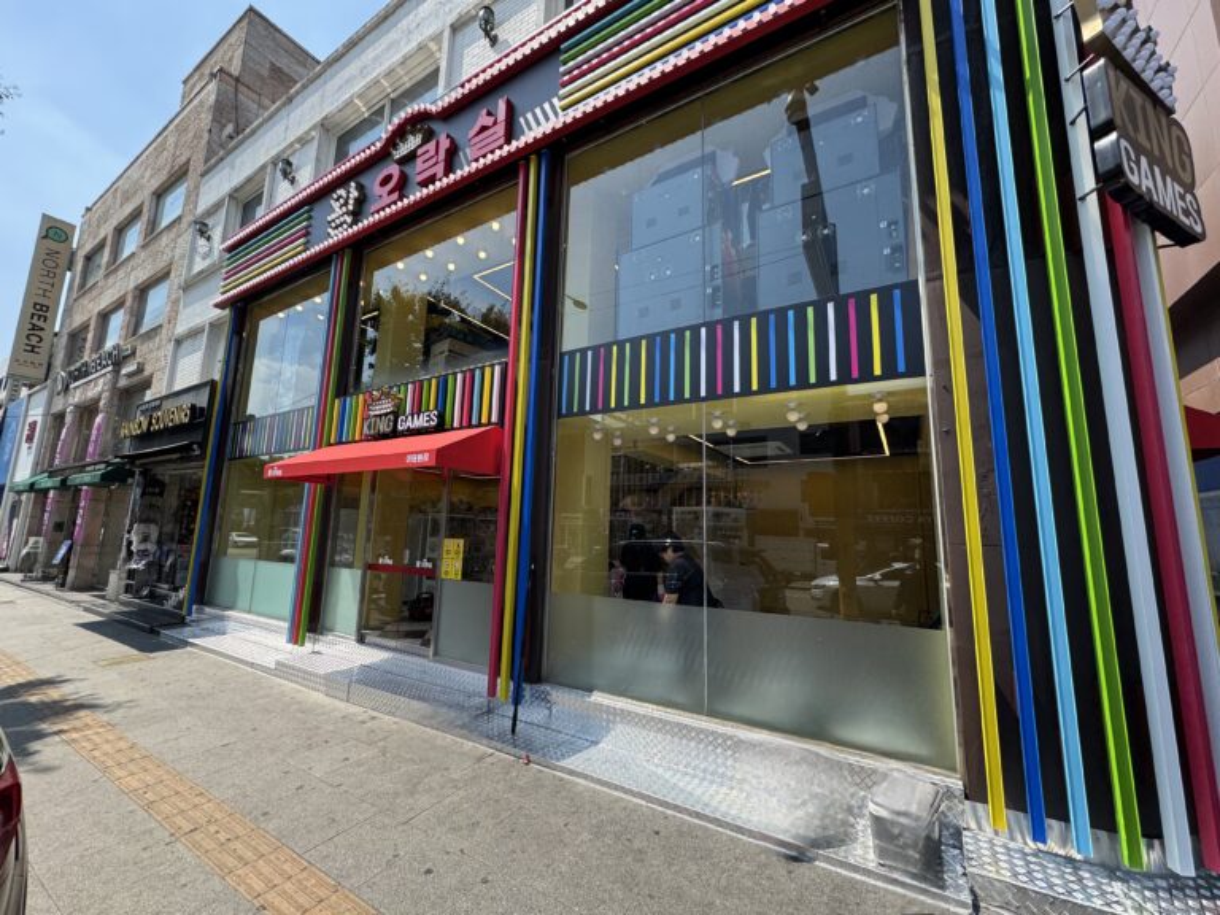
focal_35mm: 14
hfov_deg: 102.1
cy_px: 458
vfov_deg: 85.7
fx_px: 493
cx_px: 610
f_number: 2.2
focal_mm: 2.22
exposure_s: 1/588
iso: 40
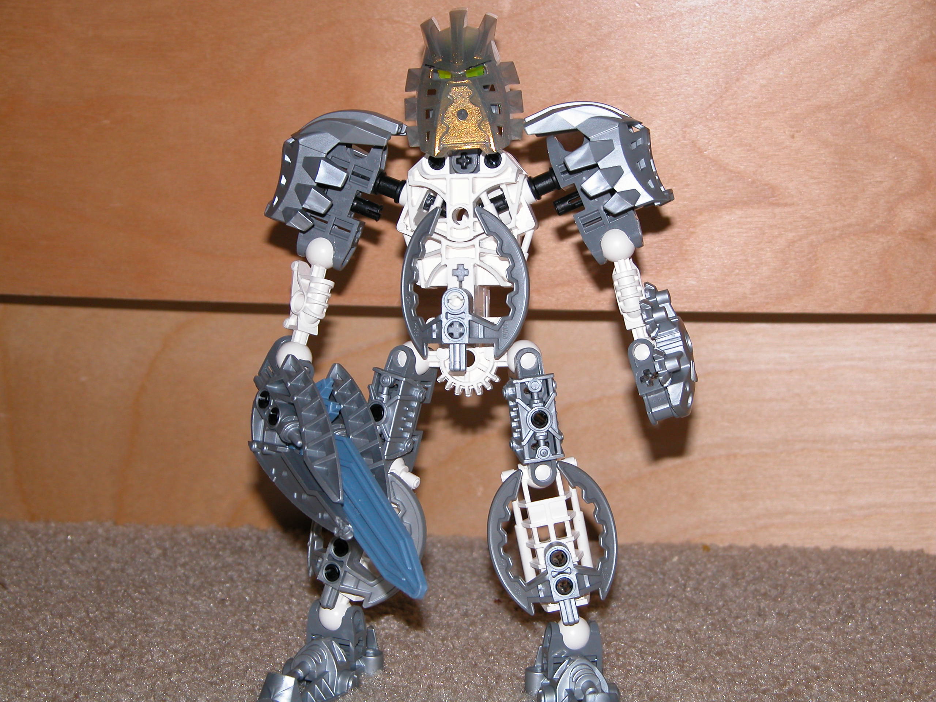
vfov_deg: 16.1
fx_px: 2488
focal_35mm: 92
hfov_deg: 21.3
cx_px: 468
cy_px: 351
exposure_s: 1/125
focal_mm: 23.7
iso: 100
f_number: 3.6
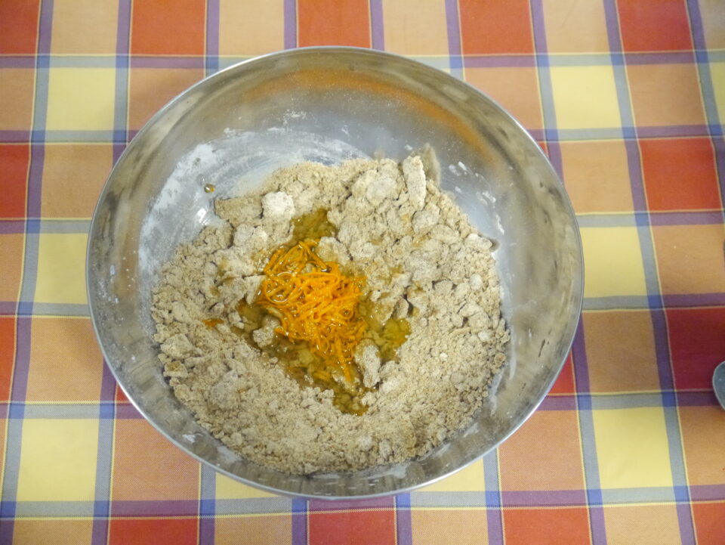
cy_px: 272
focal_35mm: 50
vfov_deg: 29.1
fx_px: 1048
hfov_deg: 38.2
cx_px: 362
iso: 6400
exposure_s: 1/40
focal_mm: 25
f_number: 4.6
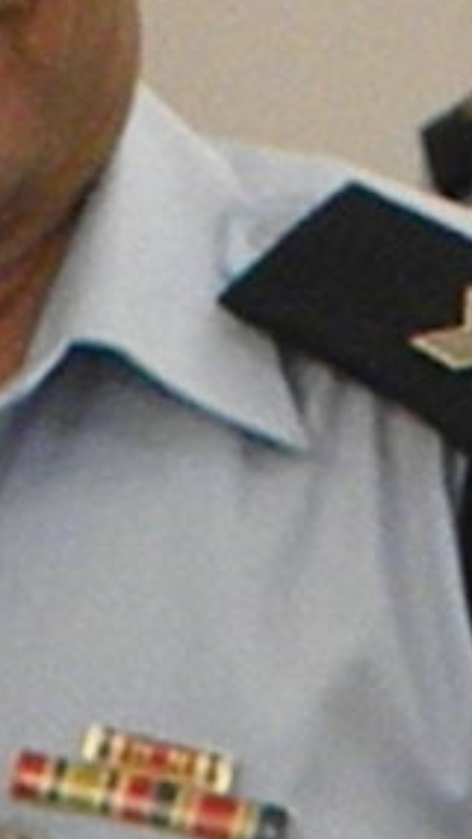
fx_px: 39913
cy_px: -195
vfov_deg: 1.2
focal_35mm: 1796
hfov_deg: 0.7
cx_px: 174
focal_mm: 60.7
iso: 1283
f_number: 5.4
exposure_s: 1/66.3
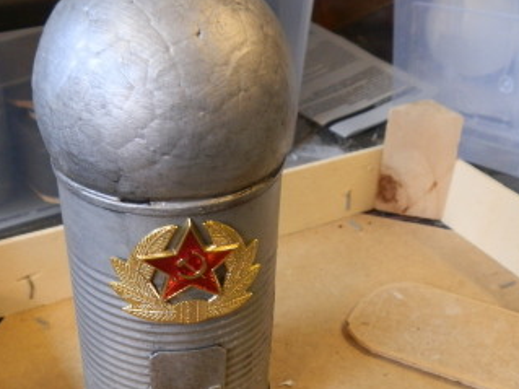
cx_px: 244
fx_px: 704
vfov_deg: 30.3
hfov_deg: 40.4
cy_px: 296
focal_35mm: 47
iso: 200
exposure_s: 1/30
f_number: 3.1
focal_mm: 5
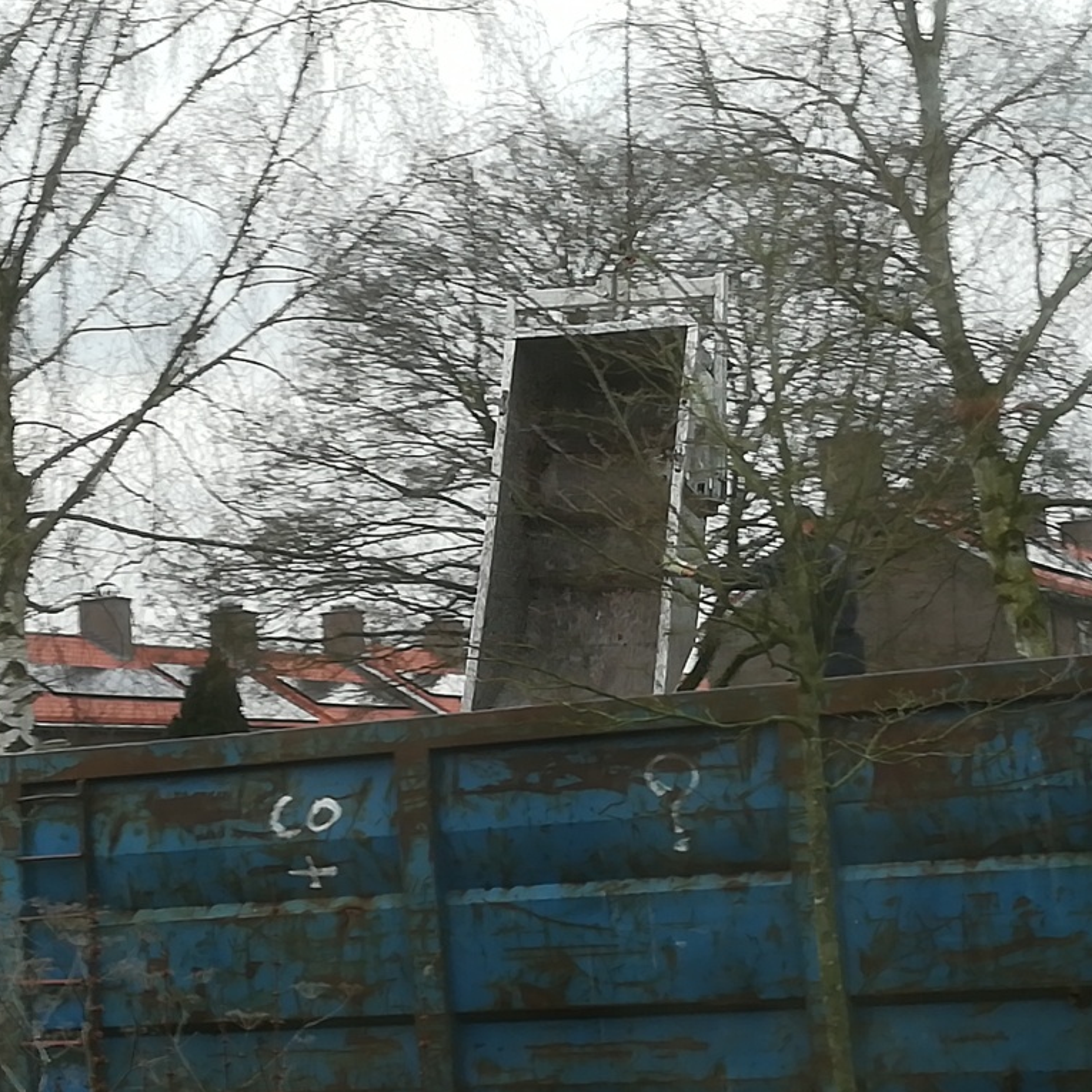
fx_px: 2998
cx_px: 699
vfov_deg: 20.6
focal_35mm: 84
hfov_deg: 20.6
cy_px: 547
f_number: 2.2
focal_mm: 3.83
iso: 160
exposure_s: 1/33.3
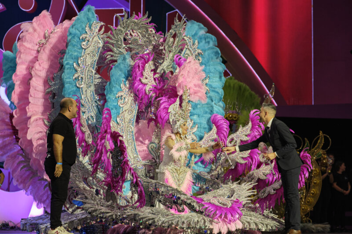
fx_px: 1046
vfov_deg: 12.8
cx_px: 176
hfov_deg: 19.1
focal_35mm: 107
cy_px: 117
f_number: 2.8
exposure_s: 1/200
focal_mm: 71.5
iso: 1250
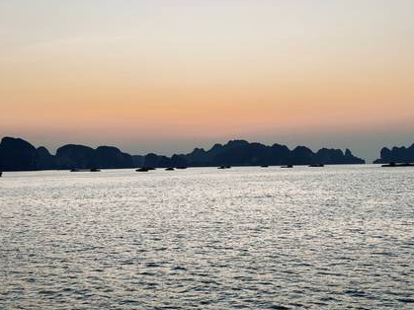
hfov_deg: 34.9
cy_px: 161
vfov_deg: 26.5
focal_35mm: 55
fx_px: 658
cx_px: 225
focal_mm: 6.76
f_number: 1.78
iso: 80
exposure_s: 1/132
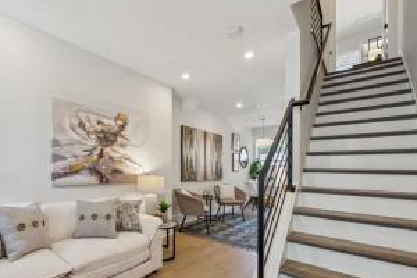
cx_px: 155
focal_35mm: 18
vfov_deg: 66.2
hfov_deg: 88.1
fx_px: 208
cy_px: 177
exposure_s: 1/50
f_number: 7.1
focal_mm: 12
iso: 640
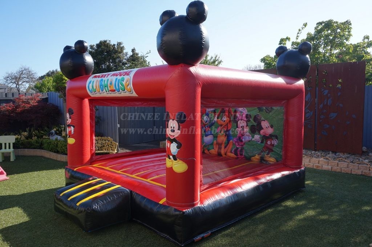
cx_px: 186
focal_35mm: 28
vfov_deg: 45.6
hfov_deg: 64.6
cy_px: 124
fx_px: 294
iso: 100
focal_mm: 19
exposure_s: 1/100
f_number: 9
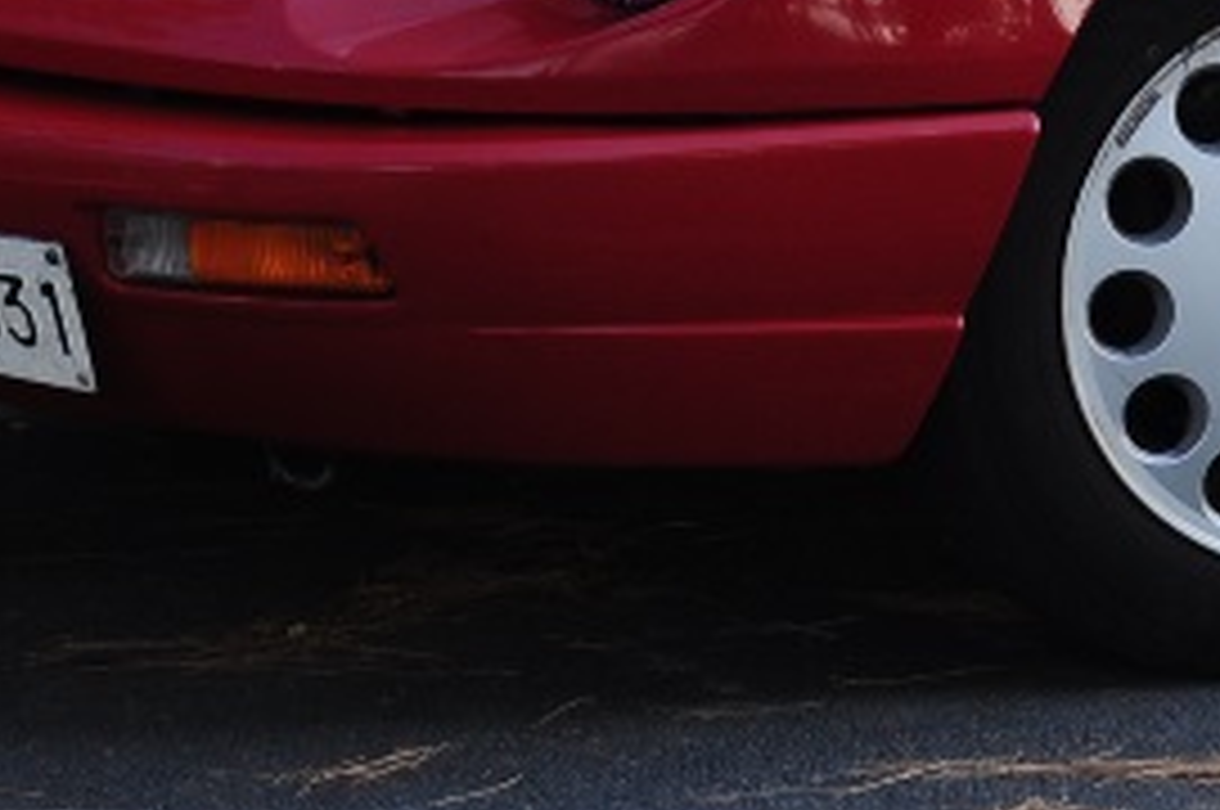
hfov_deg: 5.9
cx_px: 1648
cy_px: -344
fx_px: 11813
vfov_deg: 3.9
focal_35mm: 349
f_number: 5
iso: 200
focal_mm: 50
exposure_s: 1/100
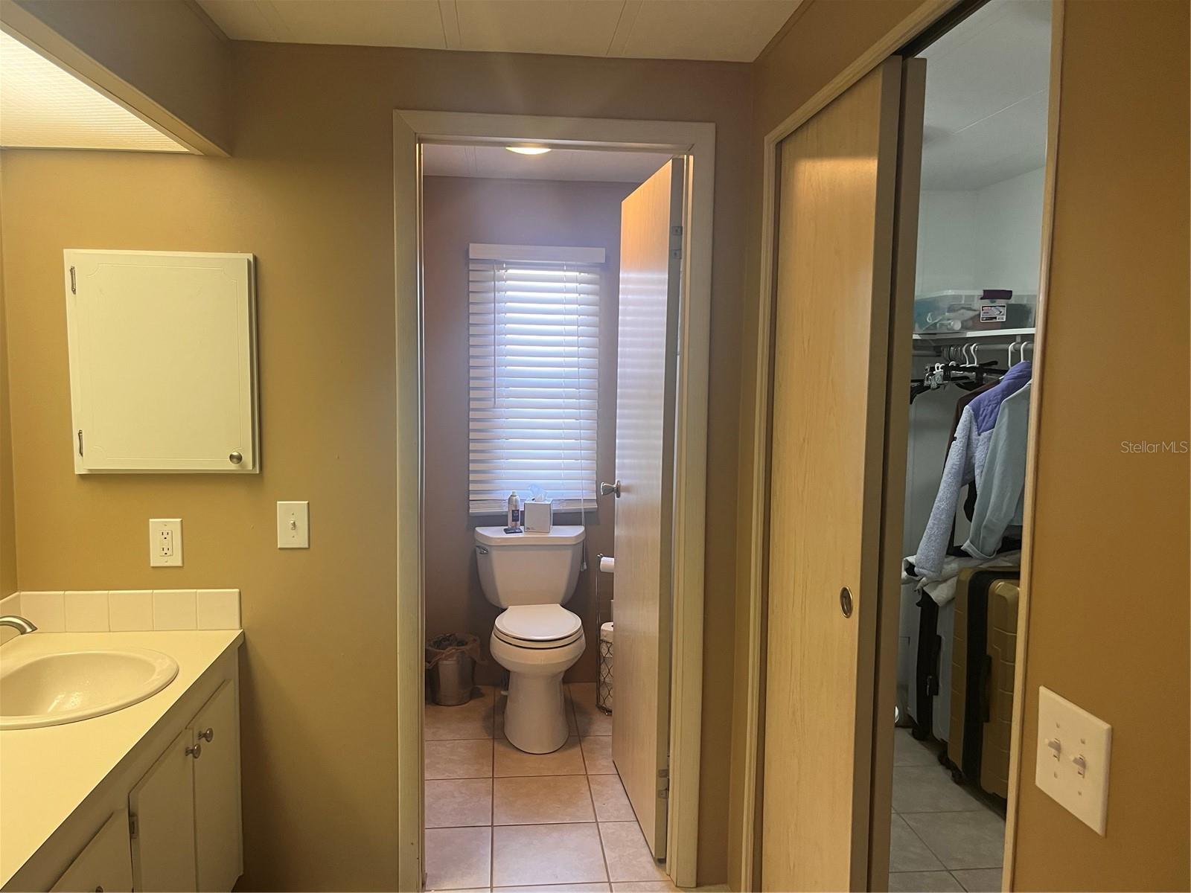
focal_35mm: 26
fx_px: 895
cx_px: 596
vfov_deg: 53.1
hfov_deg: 67.3
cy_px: 446
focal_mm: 5.1
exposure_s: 1/60
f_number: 1.6
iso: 100
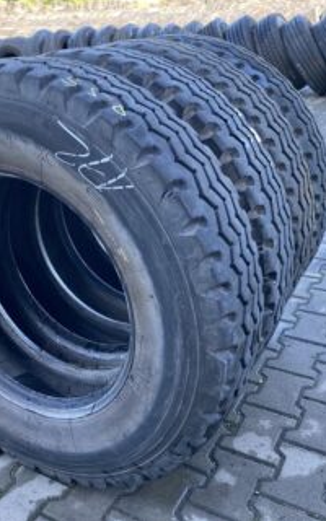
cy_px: 260
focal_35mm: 37
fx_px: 526
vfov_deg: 52.7
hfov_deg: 34.2
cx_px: 112
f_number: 1.8
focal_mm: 4.25
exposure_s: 1/121
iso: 64
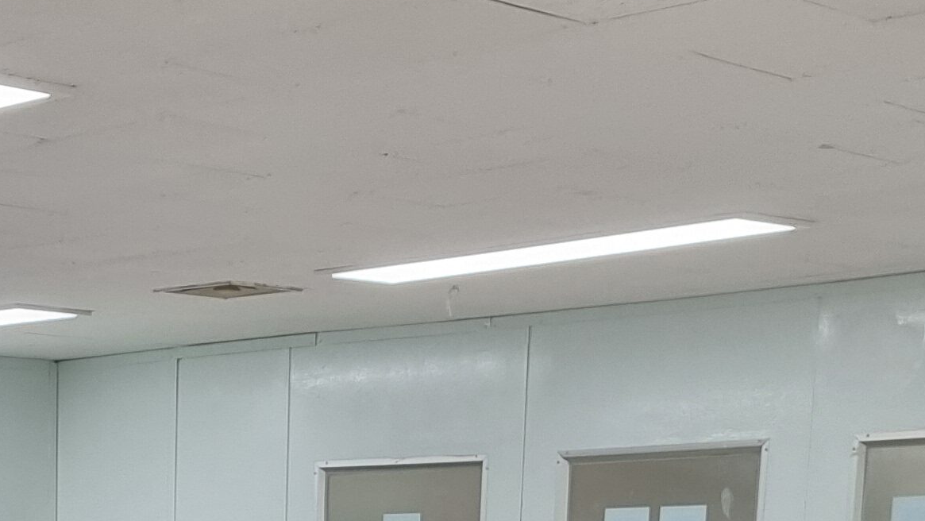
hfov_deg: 21.1
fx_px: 2404
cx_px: 22
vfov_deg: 11.1
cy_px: 1062
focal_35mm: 98
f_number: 1.8
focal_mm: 5.4
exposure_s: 1/120
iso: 160
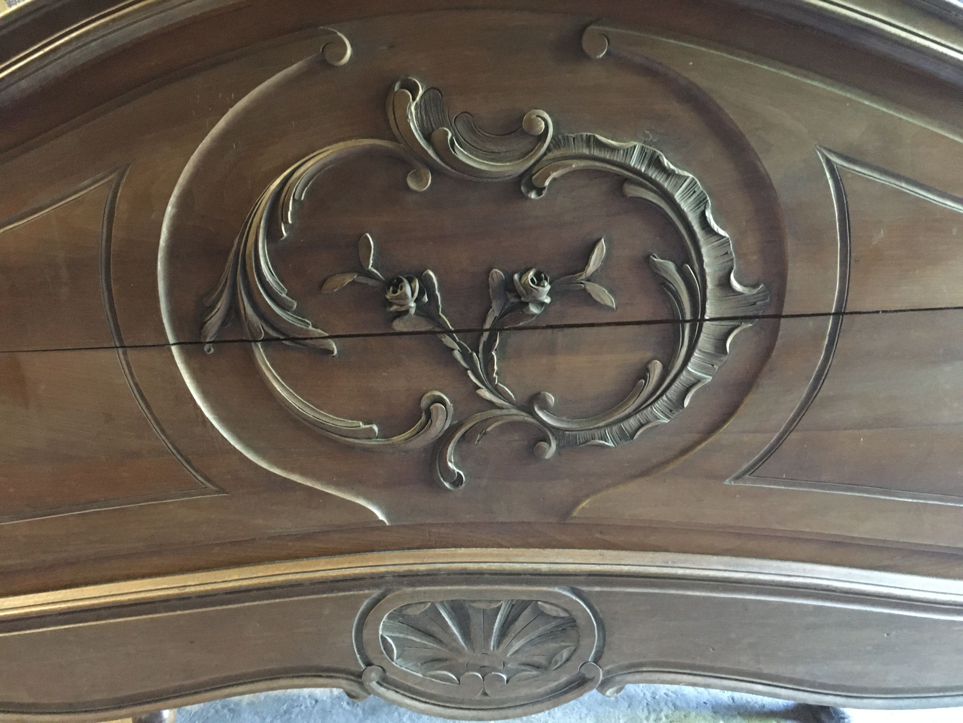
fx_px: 807
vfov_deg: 48.2
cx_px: 482
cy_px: 362
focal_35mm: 29
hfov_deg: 61.7
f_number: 2.2
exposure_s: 1/17
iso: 500
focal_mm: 4.15
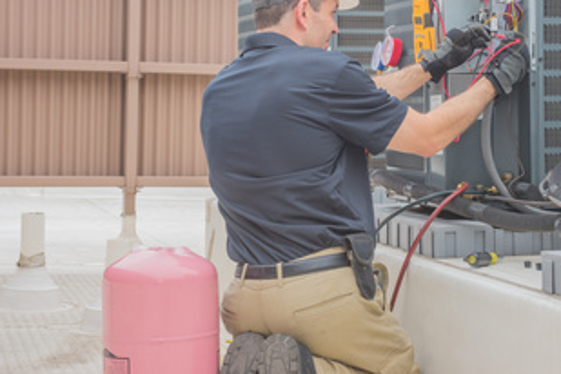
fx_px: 1324
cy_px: 119
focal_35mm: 85
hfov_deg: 23.9
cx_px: 325
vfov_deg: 16.0
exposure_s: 1/60
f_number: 11
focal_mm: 62
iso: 250
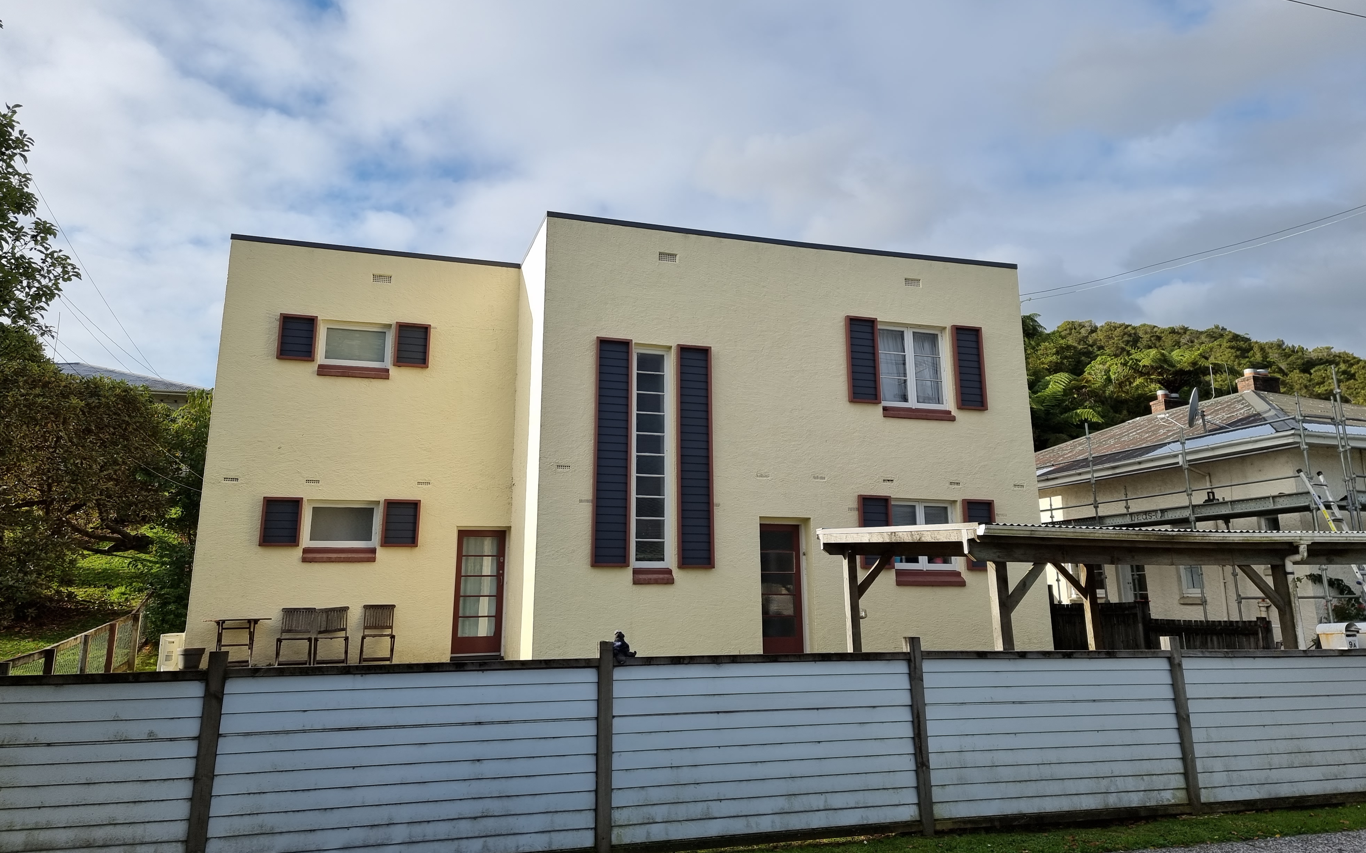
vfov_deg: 47.4
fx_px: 968
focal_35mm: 26
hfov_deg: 70.4
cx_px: 681
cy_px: 359
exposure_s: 1/880
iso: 50
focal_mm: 6.7
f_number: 1.8
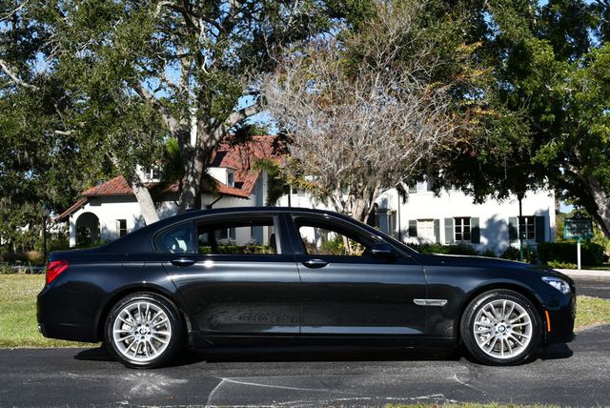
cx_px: 305
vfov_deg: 26.0
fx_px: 882
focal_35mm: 52
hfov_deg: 38.2
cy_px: 204
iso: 100
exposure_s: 1/320
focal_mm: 26
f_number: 9
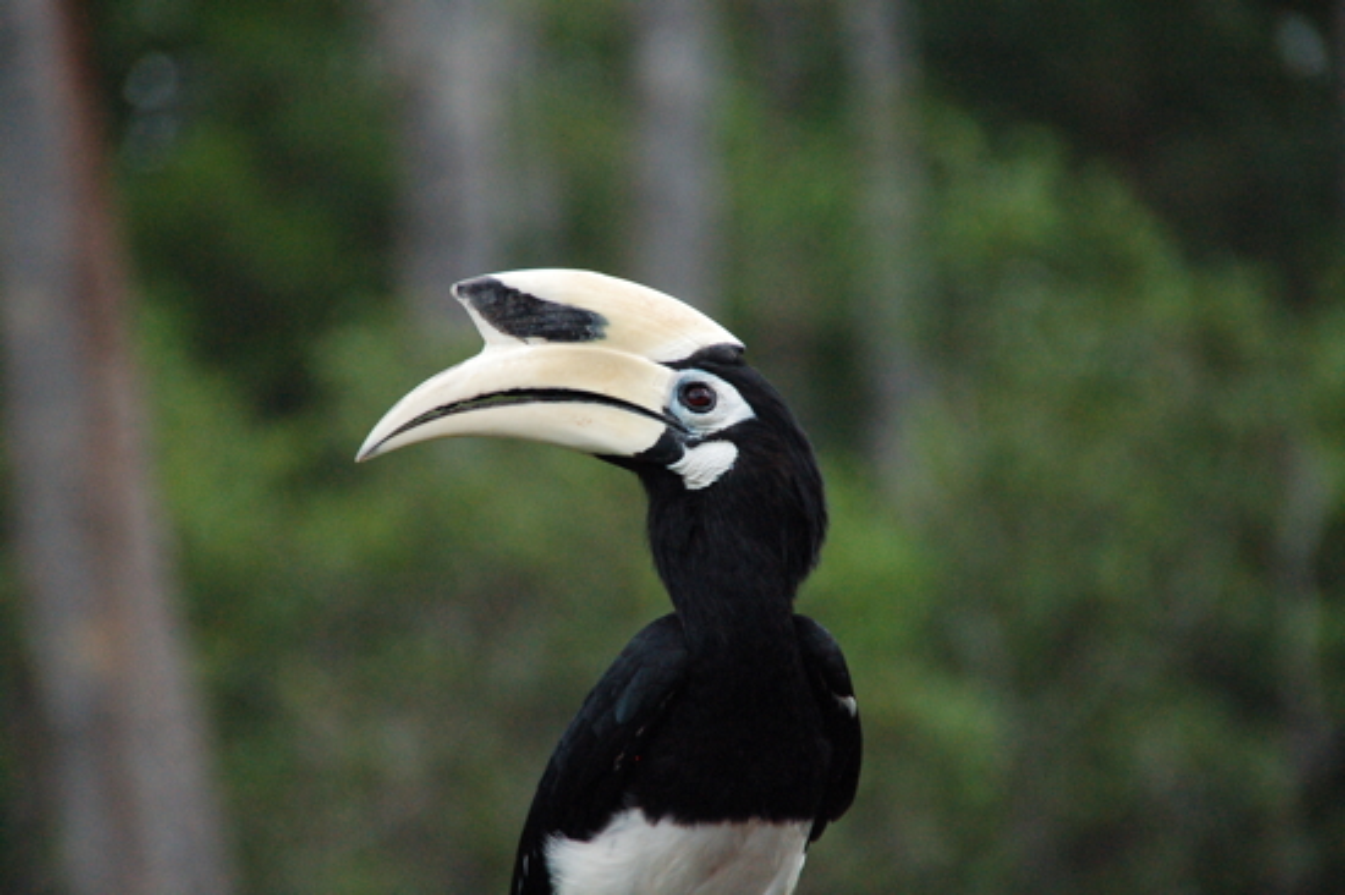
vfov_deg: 3.7
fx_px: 14001
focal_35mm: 375
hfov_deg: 5.5
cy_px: 448
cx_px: 672
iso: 1600
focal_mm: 250
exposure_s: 1/1250
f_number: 6.3
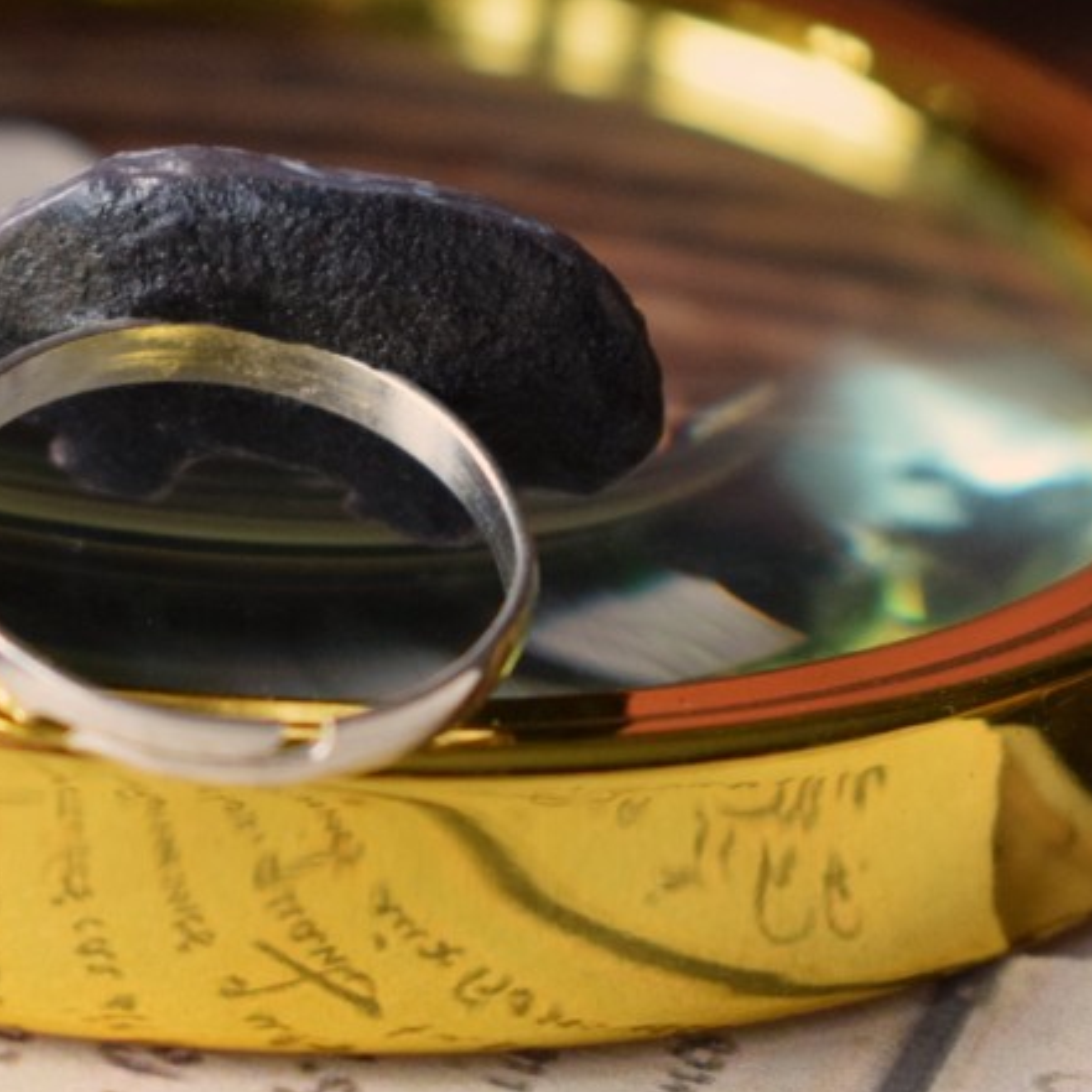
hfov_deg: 9.5
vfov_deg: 9.5
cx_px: 300
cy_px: 354
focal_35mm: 183
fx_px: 6535
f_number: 5.6
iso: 2500
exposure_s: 1/60
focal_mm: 55
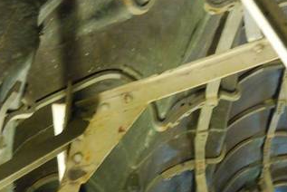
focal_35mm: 159
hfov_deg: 12.9
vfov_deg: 8.6
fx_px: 1269
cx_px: 218
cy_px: 130
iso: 1600
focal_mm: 48
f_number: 4.8
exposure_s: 1/13
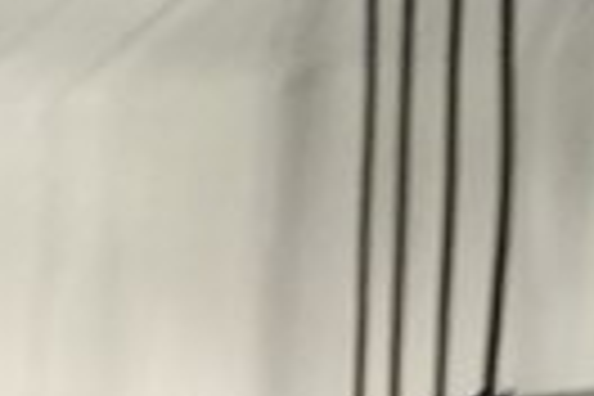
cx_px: -1242
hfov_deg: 7.6
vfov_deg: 5.3
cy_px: 1436
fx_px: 3861
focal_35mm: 234
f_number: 2.2
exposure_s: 1/40
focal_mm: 4.15
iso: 32
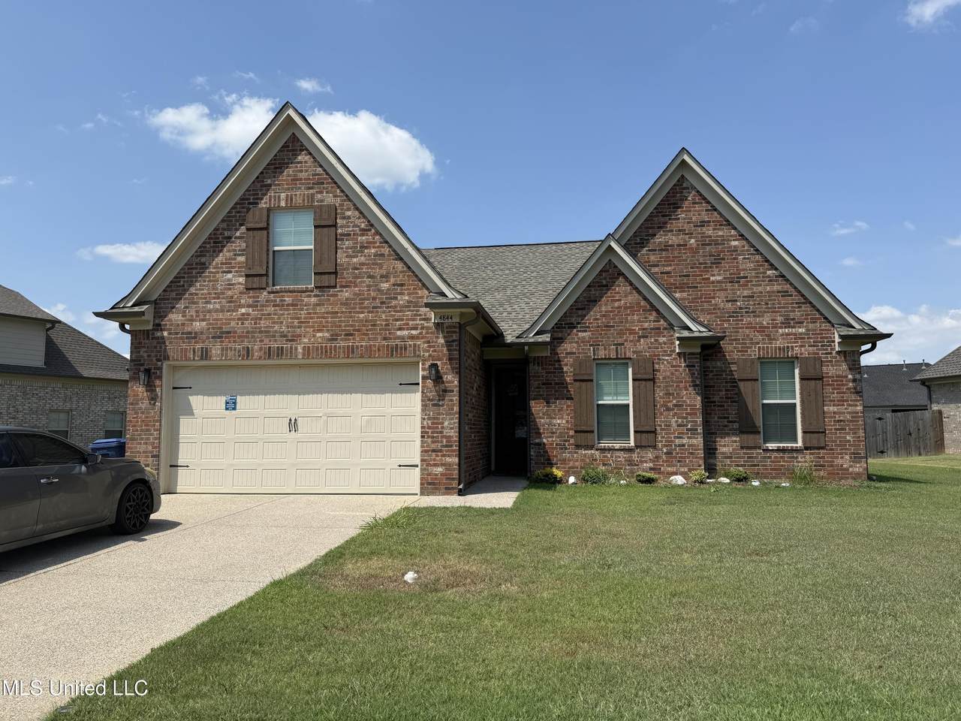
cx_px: 480
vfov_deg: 56.8
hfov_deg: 71.6
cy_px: 360
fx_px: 666
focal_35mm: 24
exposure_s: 1/4673
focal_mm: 6.76
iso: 80
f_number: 1.78
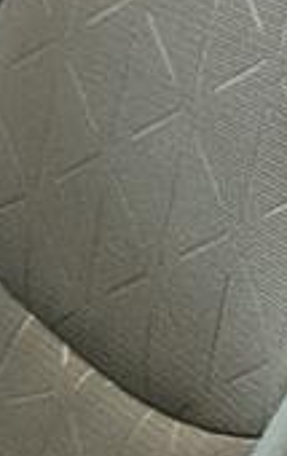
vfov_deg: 10.5
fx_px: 2378
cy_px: 738
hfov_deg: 6.2
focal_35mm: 191
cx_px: 966
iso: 583
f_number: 1.8
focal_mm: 5.56
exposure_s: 1/60
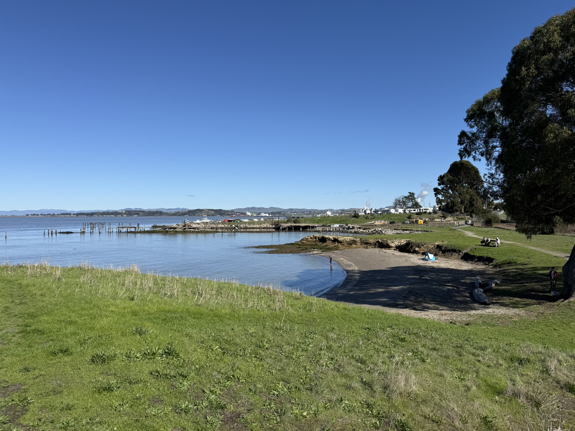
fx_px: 399
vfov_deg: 56.8
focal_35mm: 24
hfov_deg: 71.6
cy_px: 216
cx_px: 288
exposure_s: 1/7353
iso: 80
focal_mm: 6.76
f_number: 1.78
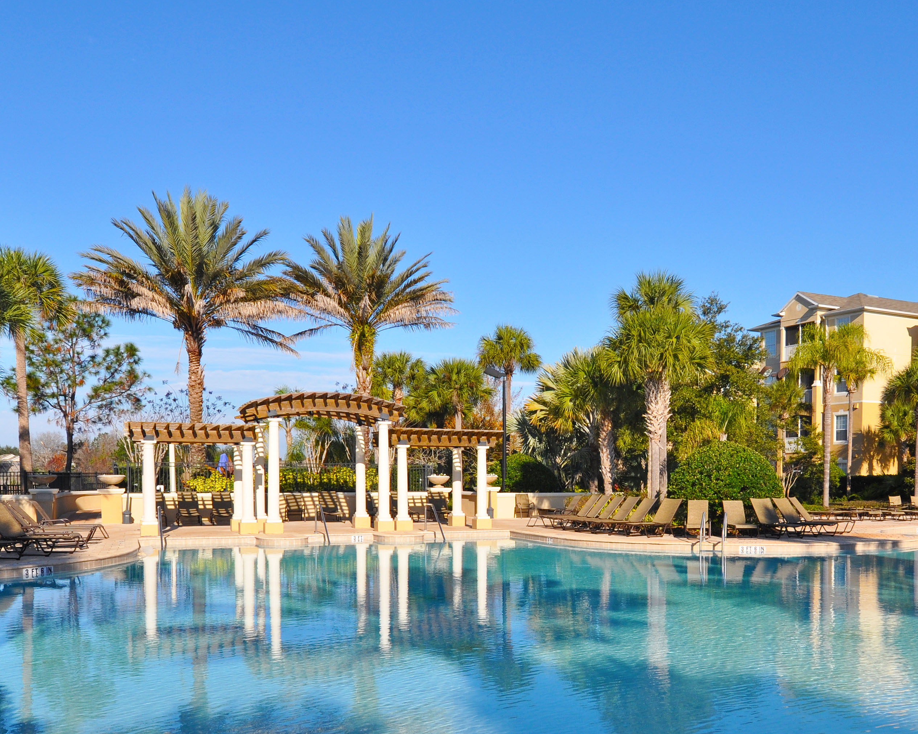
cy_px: 507
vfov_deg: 40.7
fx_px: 972
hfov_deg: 49.9
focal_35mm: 36
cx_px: 593
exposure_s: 1/400
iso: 200
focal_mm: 15
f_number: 10
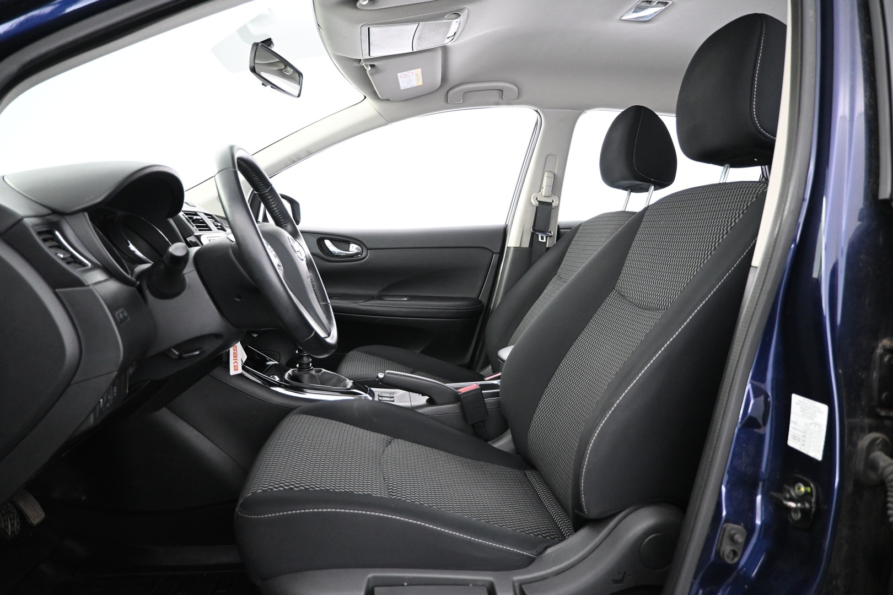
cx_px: 446
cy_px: 298
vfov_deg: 53.1
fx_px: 595
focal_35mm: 24
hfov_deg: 73.7
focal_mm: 16
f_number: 3.5
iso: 2500
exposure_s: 1/25
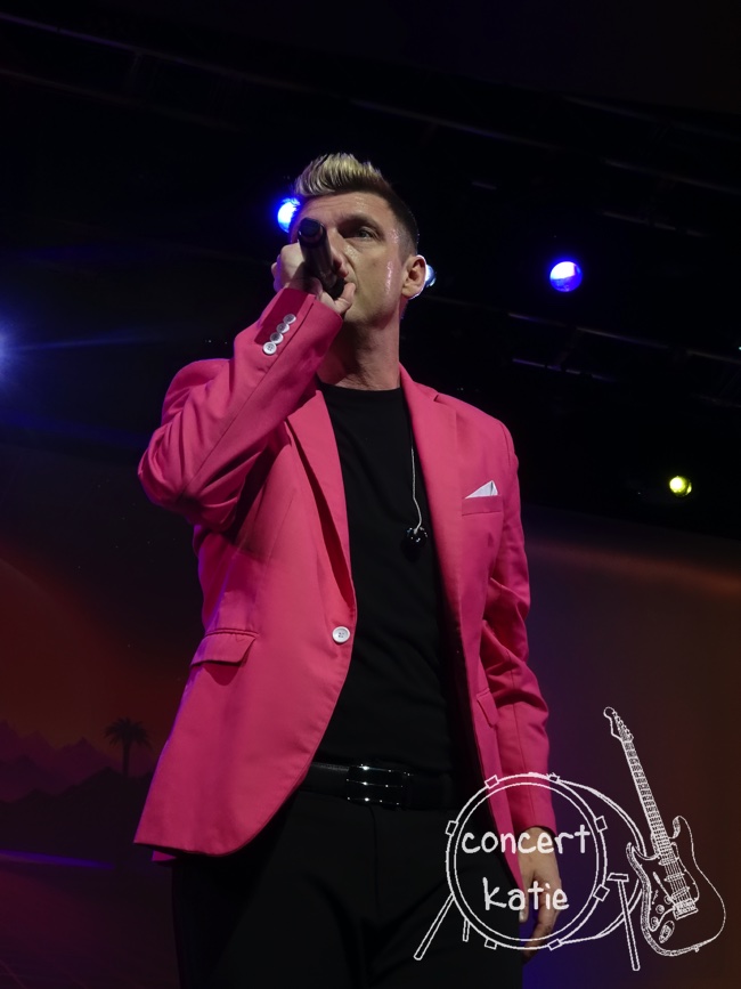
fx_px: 1884
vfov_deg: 29.4
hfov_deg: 22.2
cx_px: 370
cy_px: 494
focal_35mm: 66
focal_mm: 10.52
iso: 250
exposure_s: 1/80
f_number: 4.5
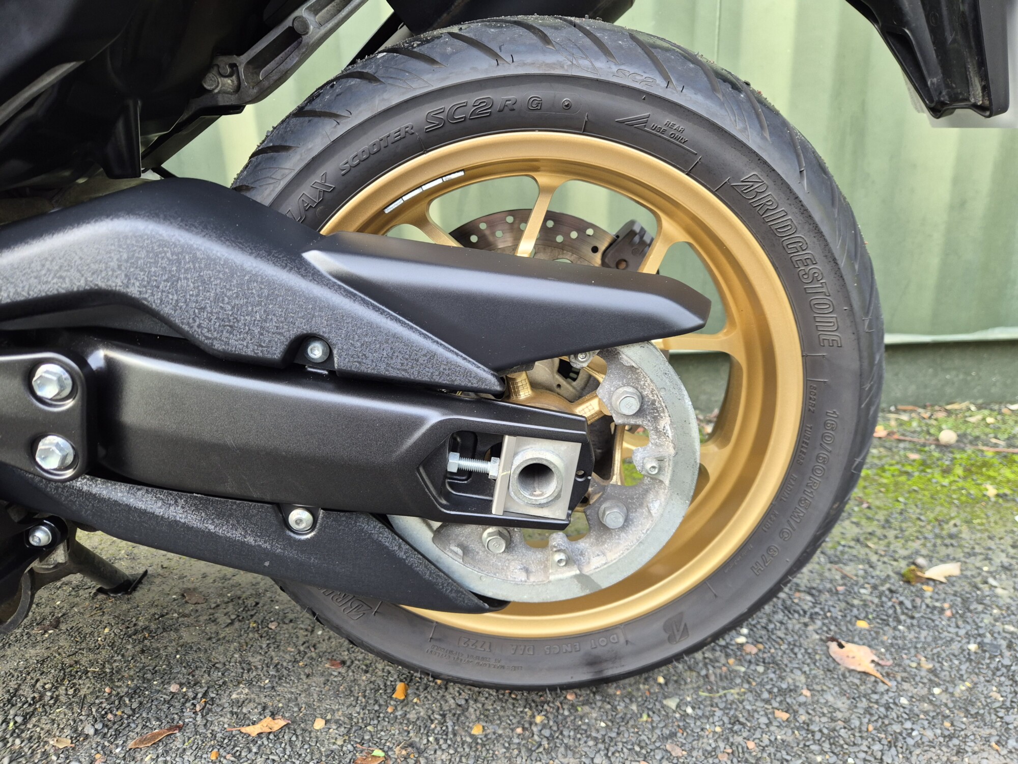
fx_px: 676
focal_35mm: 23
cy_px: 382
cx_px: 509
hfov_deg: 73.9
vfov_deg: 58.9
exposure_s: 1/100
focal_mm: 5.4
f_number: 1.8
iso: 160
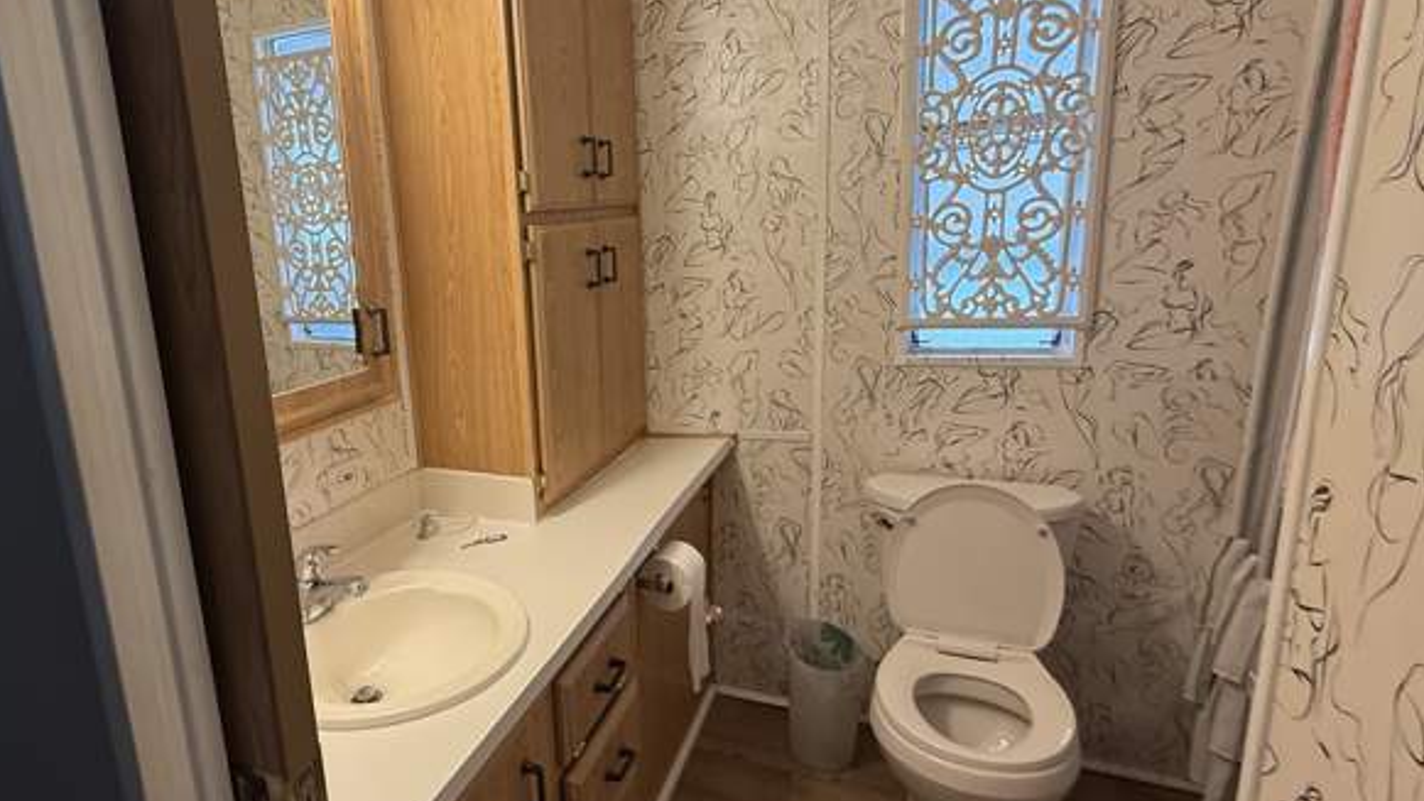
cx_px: 527
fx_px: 793
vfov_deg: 53.6
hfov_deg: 82.1
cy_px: 399
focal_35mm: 21
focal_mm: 2.22
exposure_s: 1/60
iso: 200
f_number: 2.2
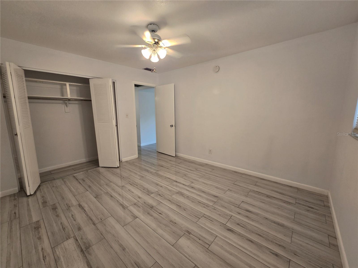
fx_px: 134
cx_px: 179
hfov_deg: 106.2
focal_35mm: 13
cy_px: 134
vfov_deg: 89.9
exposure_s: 1/60
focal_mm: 2.2
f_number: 2.2
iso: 125
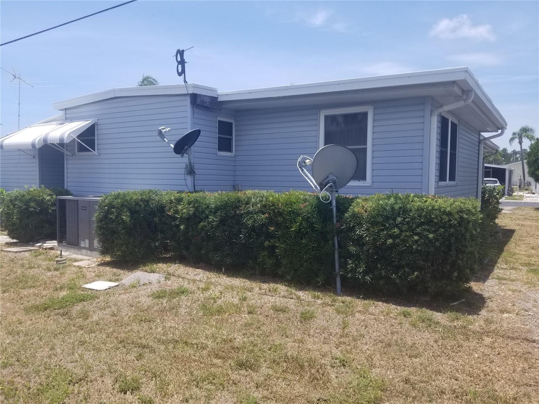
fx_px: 405
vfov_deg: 53.1
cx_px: 270
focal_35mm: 26
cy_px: 202
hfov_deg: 67.3
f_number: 1.7
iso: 50
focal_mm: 4.25
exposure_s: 1/2200
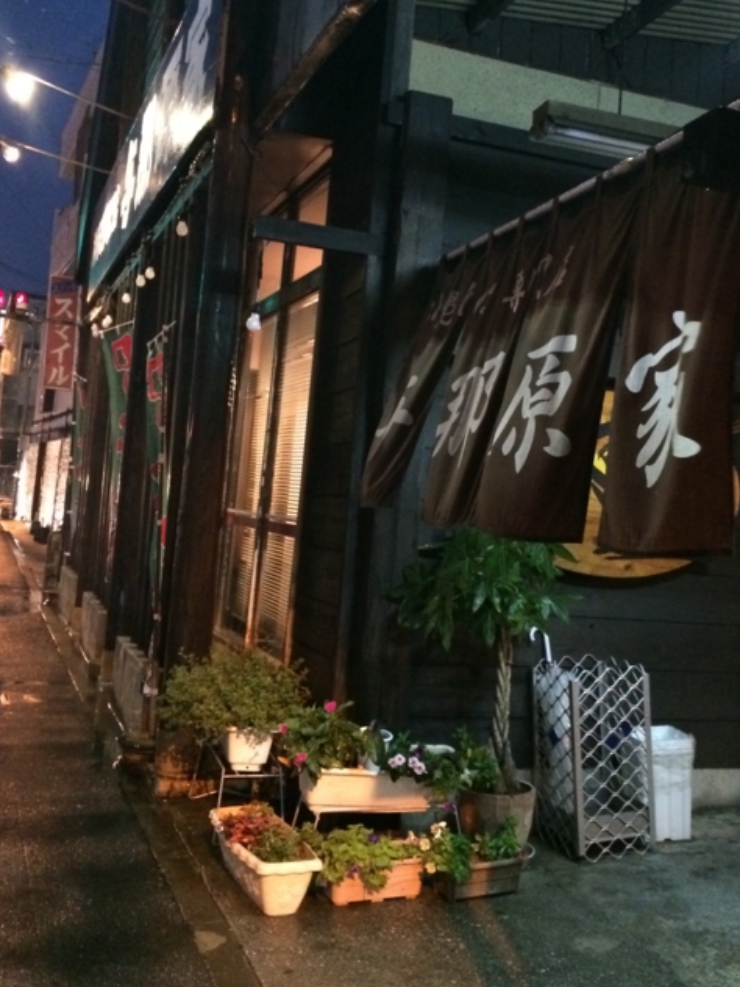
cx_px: 403
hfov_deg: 37.7
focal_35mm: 38
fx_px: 1083
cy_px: 429
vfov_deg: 48.9
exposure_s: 1/15
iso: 500
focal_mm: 4.12
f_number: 2.2
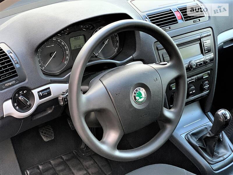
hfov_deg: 36.8
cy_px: 88
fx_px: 350
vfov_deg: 28.0
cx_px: 116
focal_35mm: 52
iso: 320
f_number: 2.4
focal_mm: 6
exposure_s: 1/60
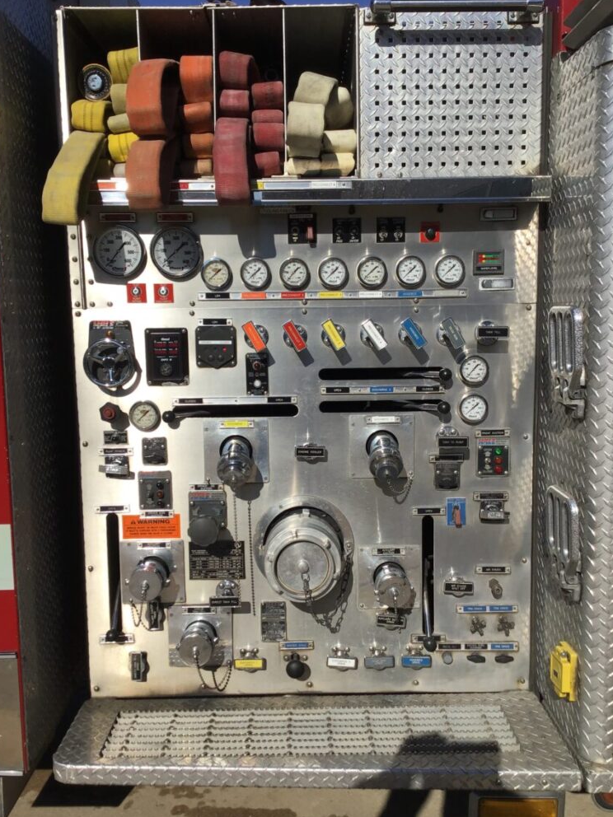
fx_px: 756
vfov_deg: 56.8
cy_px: 405
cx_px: 307
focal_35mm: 32
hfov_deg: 44.2
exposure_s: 1/3021
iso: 25
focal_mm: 3.3
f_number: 2.4
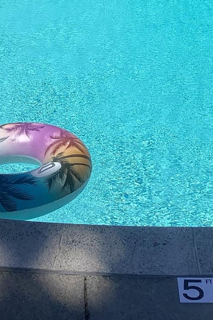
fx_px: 719
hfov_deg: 16.8
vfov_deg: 23.3
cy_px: -48
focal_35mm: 81
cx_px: 125
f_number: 2.4
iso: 25
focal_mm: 3.3
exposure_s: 1/1812
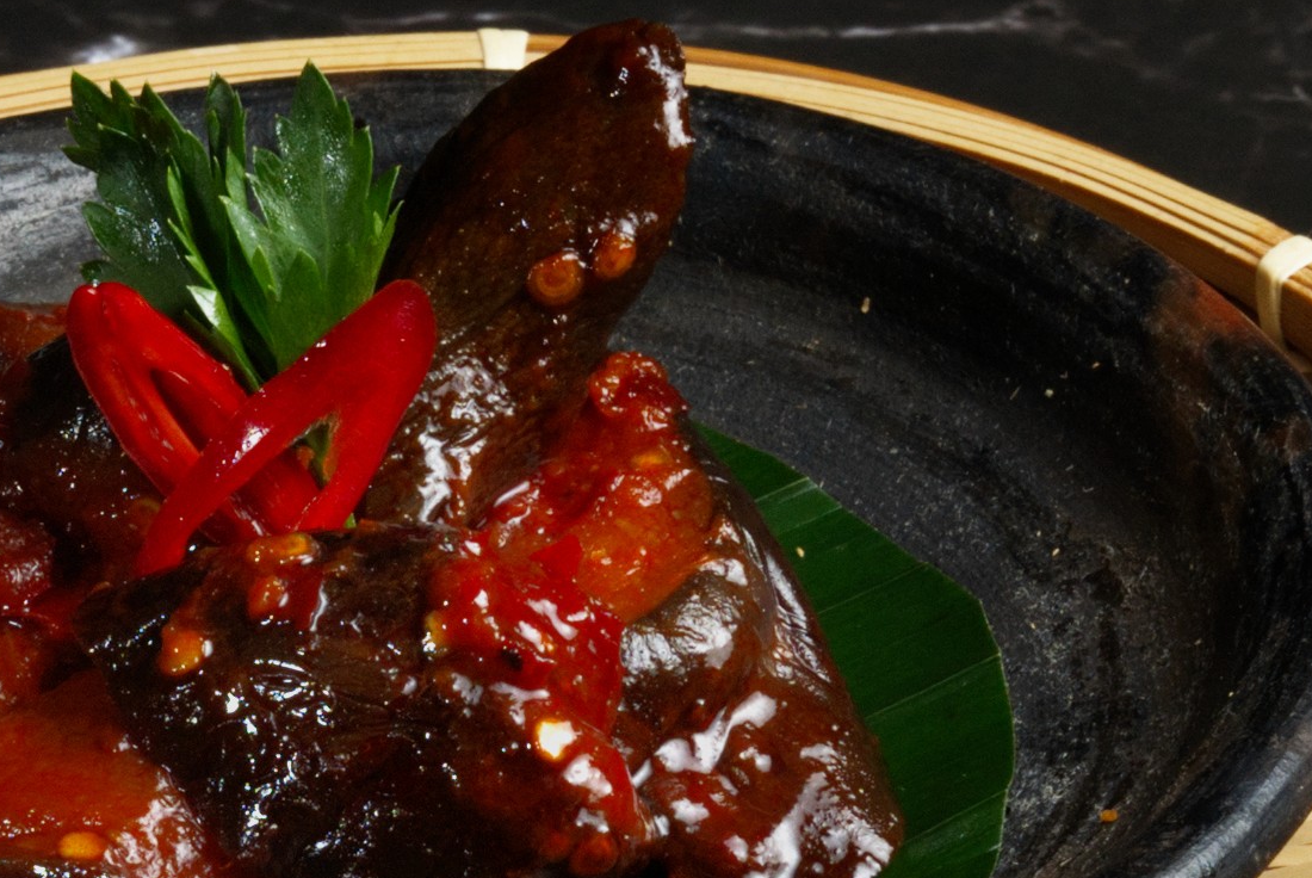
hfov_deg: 6.3
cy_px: 562
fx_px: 12003
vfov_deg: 4.2
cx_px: 349
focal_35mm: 329
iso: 160
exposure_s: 1/250
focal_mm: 85
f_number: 4
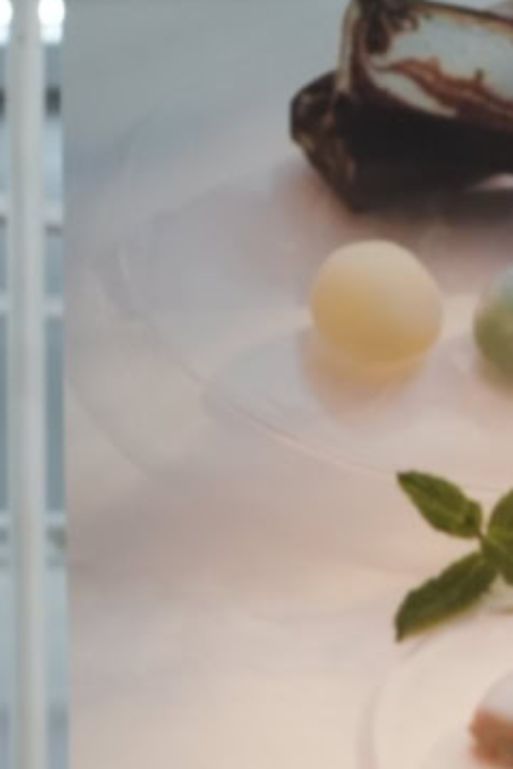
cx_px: 797
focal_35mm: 115
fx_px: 2458
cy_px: 922
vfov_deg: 17.0
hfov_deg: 11.4
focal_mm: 24
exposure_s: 1/500
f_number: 2.8
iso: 1600
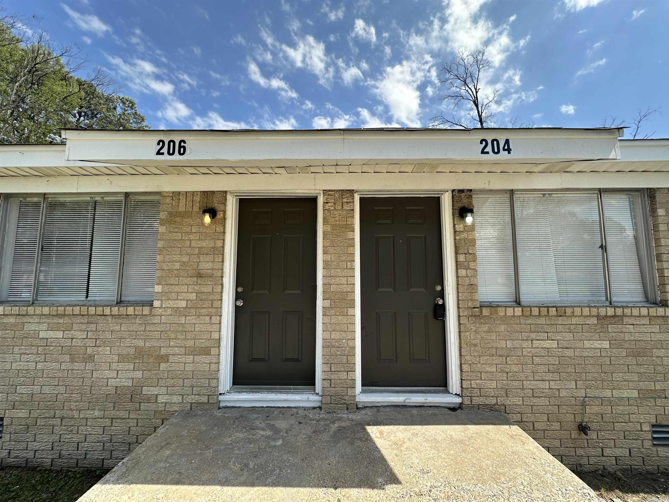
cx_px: 334
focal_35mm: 14
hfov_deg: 102.1
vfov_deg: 85.7
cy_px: 251
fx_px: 271
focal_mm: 2.22
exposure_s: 1/1014
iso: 40
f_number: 2.2
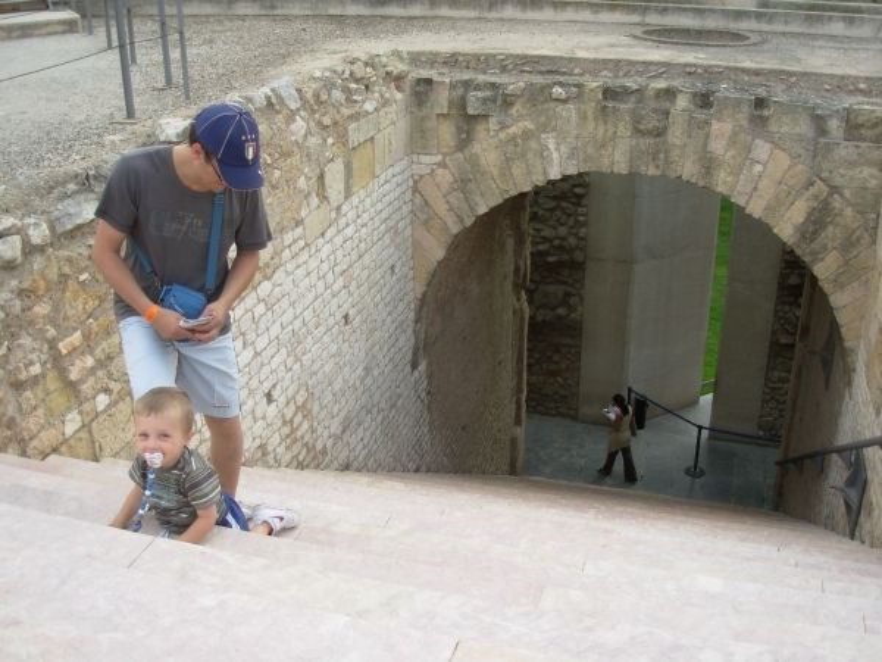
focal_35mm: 38
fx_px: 968
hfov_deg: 49.0
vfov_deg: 37.7
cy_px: 331
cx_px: 441
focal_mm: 6.3
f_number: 2.9
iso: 50
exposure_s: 1/304
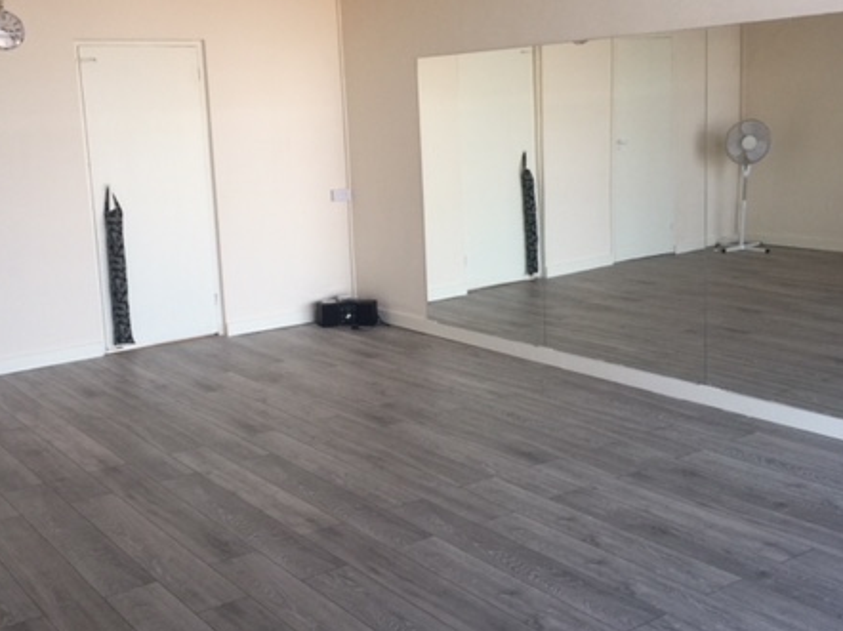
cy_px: 275
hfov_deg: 44.8
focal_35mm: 42
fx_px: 1022
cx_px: 406
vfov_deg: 34.3
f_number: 2.2
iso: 32
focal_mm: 4.15
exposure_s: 1/33
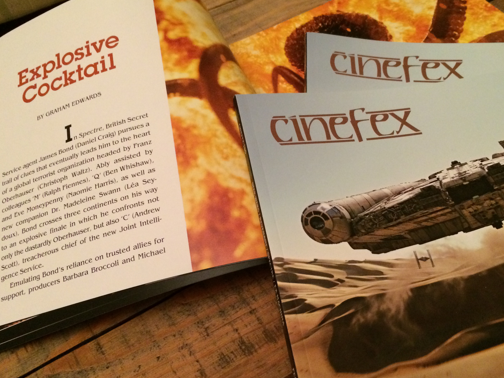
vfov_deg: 39.7
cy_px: 190
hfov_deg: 51.1
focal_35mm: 36
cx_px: 294
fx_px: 524
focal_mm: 4.15
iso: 400
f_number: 2.2
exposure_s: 1/17
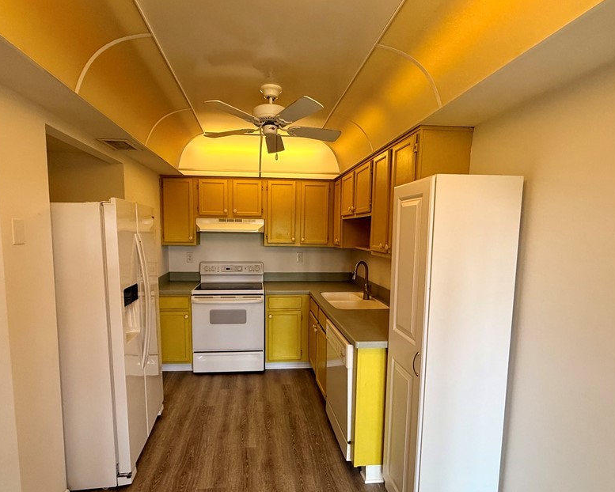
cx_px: 283
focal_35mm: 18
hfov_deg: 86.2
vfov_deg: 73.7
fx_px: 328
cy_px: 265
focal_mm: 2.22
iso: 250
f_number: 2.2
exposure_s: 1/120
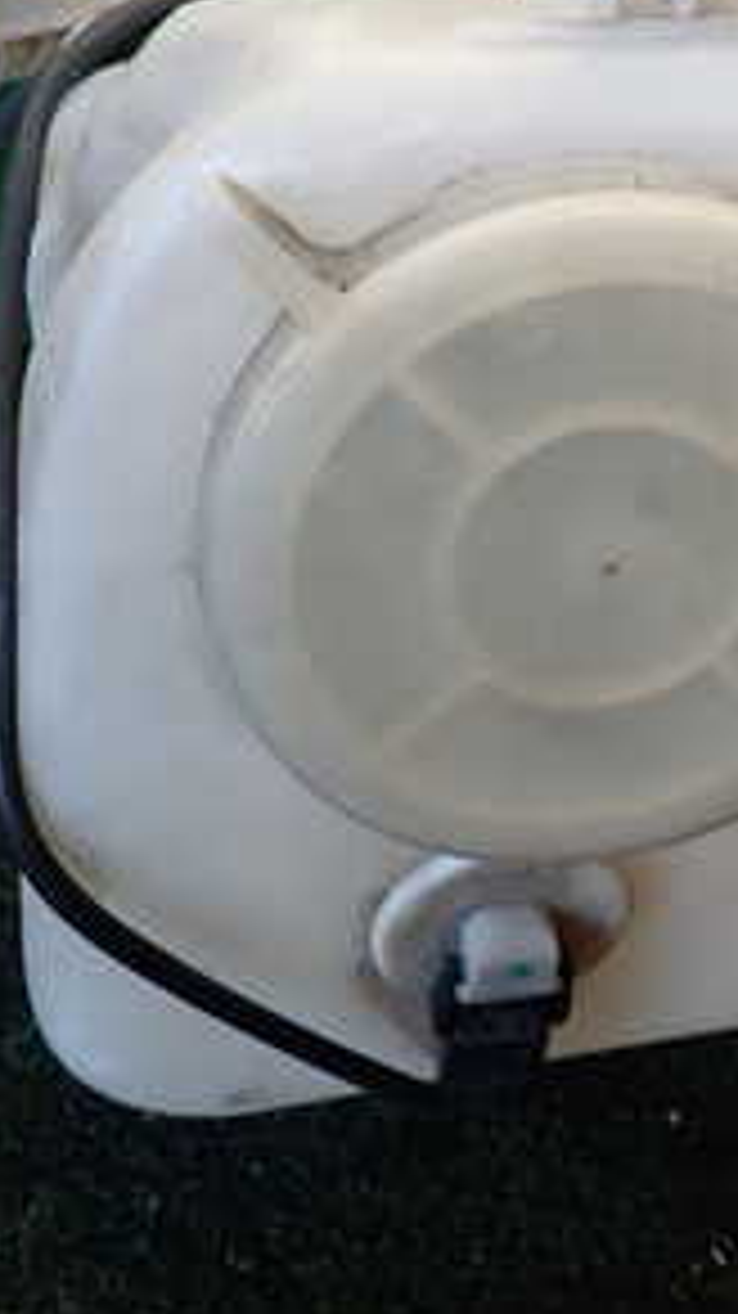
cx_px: 796
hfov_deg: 20.5
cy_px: 369
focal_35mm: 56
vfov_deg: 36.6
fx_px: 1950
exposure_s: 1/80
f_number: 2
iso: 100
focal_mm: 4.5
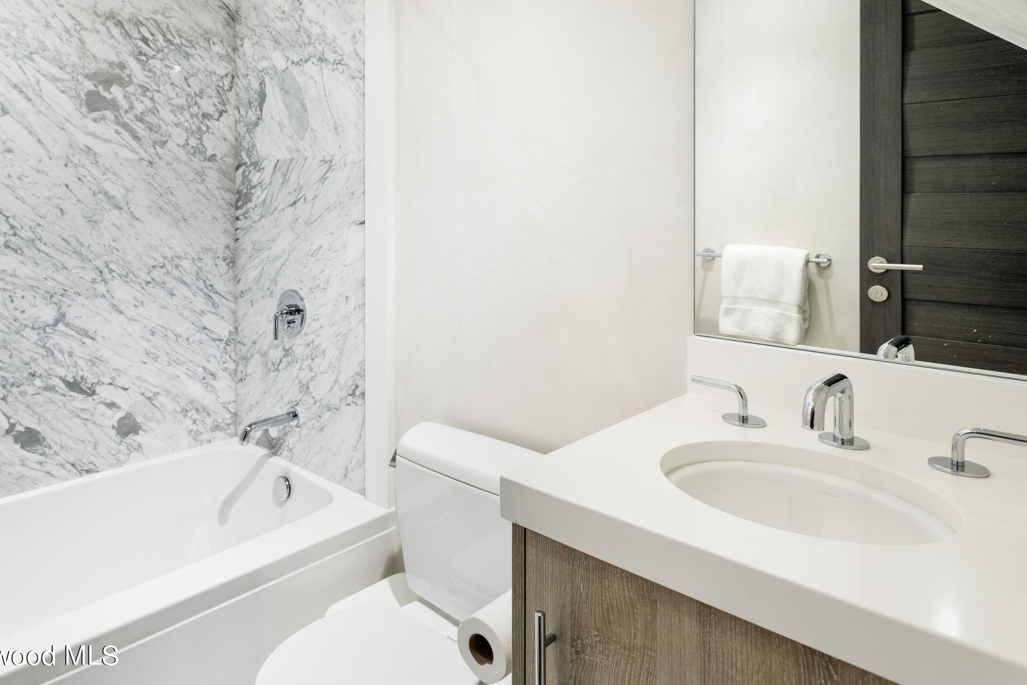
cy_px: 208
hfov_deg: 71.6
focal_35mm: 24
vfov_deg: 51.7
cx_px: 344
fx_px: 685
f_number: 7.1
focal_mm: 17
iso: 400
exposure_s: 1/15
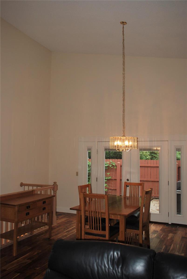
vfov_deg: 57.2
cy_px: 140
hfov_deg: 40.1
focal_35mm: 33
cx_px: 94
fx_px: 256
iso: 200
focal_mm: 22
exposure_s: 1/60
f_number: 3.8
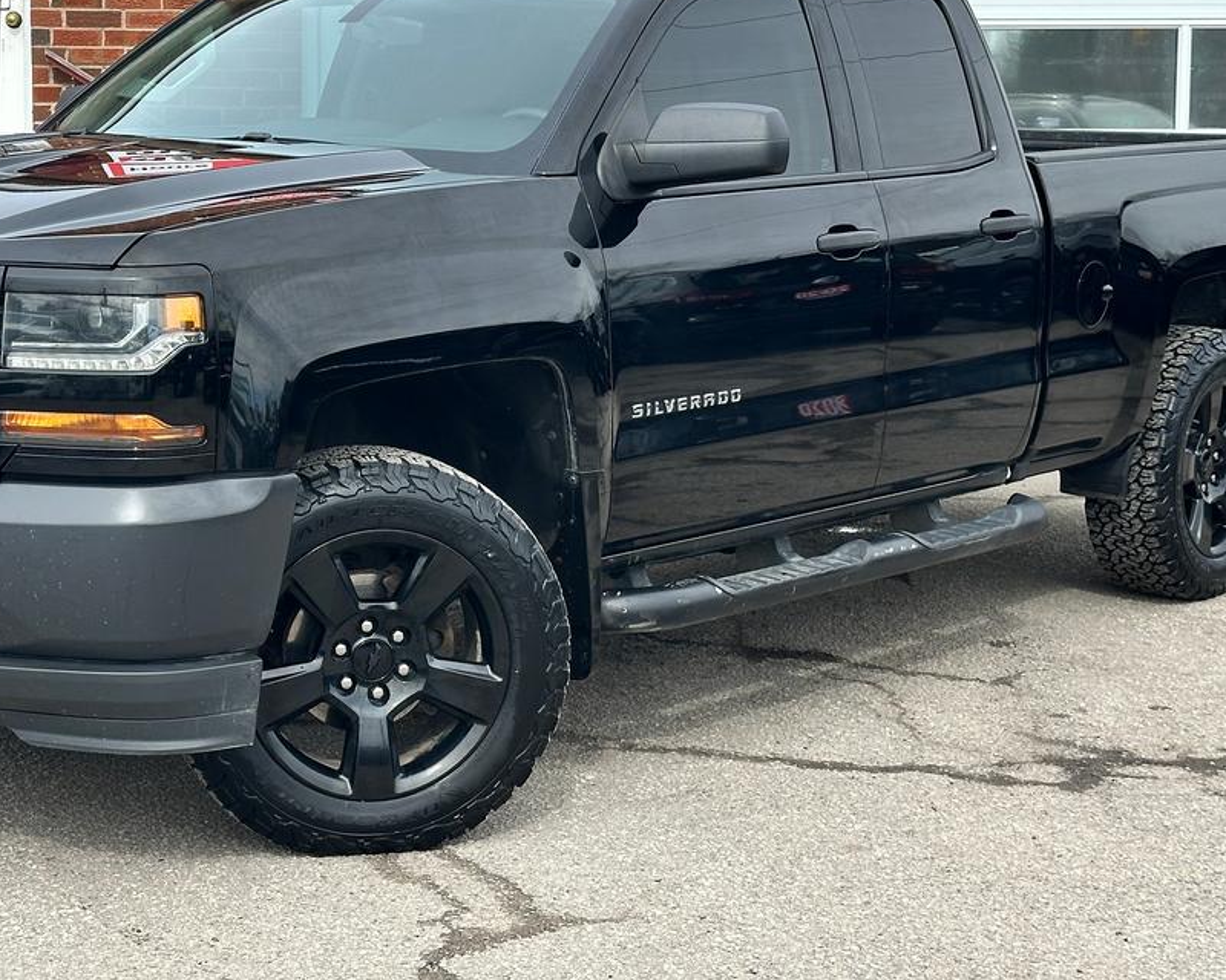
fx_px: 2721
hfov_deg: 25.3
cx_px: 441
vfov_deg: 20.4
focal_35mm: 75
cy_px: 322
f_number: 1.78
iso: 64
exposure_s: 1/1667
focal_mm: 6.86
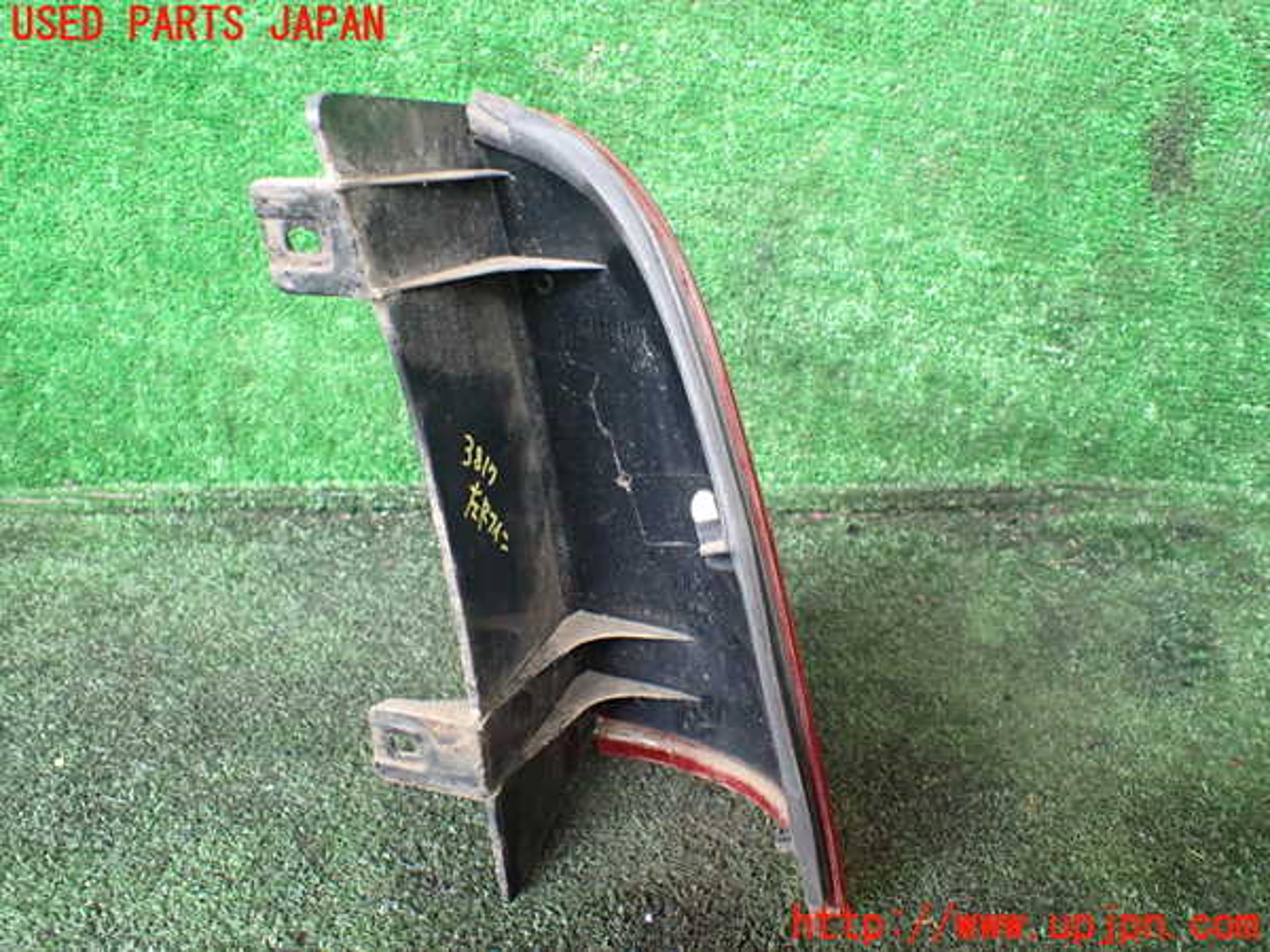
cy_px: 476
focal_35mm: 30
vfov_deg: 46.8
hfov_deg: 60.0
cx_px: 635
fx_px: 1101
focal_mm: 5.4
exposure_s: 1/125
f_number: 2.3
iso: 800
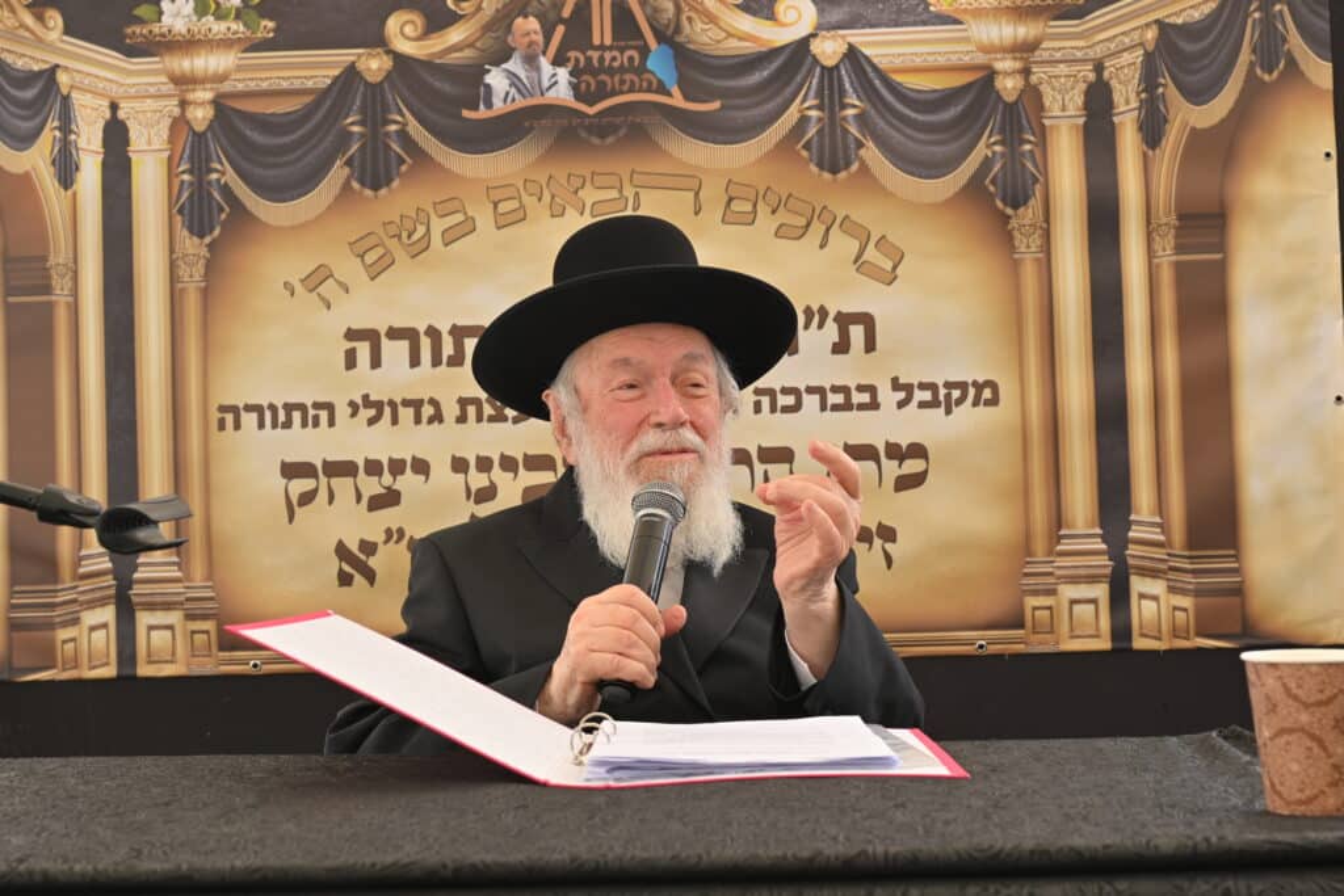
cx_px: 672
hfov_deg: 38.2
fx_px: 1941
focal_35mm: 52
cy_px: 448
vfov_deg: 26.0
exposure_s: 1/160
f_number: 6.3
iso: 100
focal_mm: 35
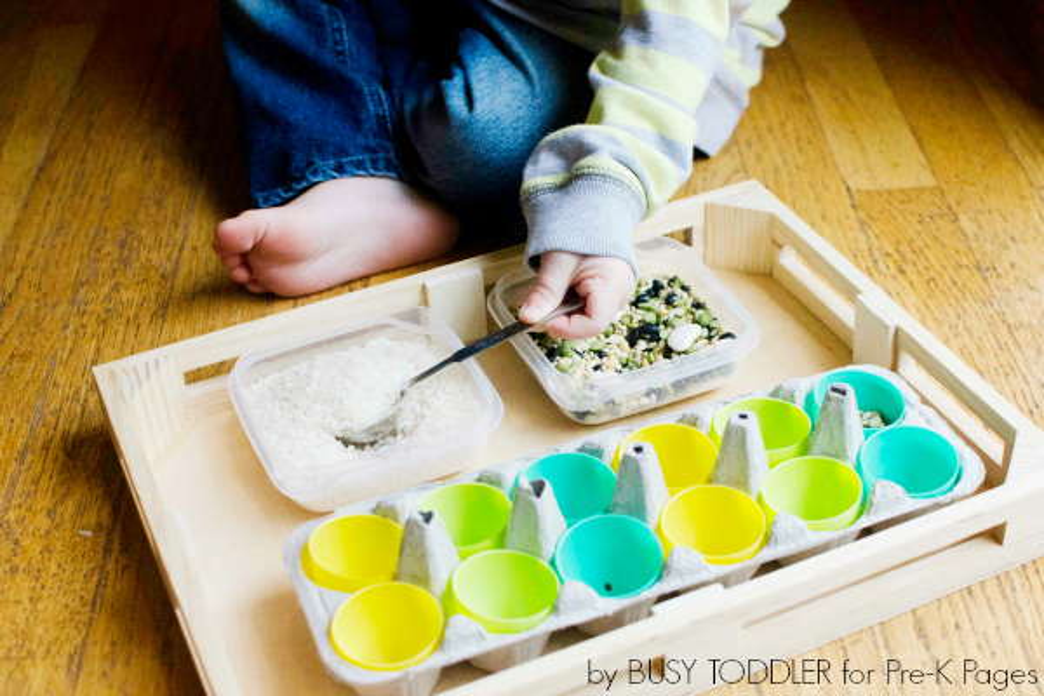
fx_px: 1522
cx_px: 522
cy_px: 348
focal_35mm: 52
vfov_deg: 25.8
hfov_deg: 37.9
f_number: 3.5
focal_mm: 35
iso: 2500
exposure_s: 1/800
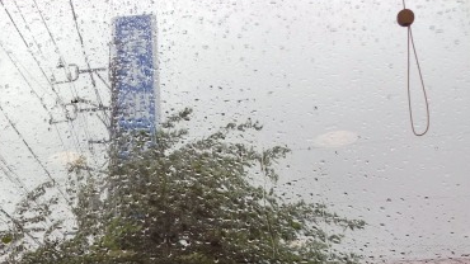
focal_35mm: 66
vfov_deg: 17.6
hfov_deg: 30.8
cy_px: 293
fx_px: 822
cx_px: 69
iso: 64
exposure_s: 1/60
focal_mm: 6.3
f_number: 3.1
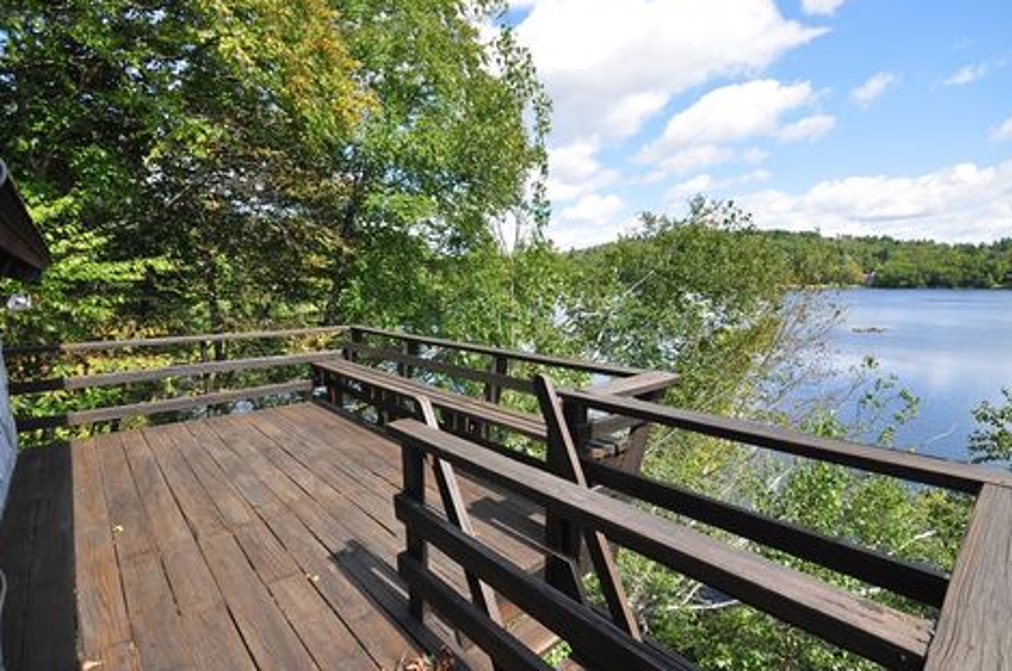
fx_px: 449
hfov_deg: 96.8
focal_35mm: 16
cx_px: 524
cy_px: 341
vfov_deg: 73.5
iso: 320
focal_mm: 10
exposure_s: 1/400
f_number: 8
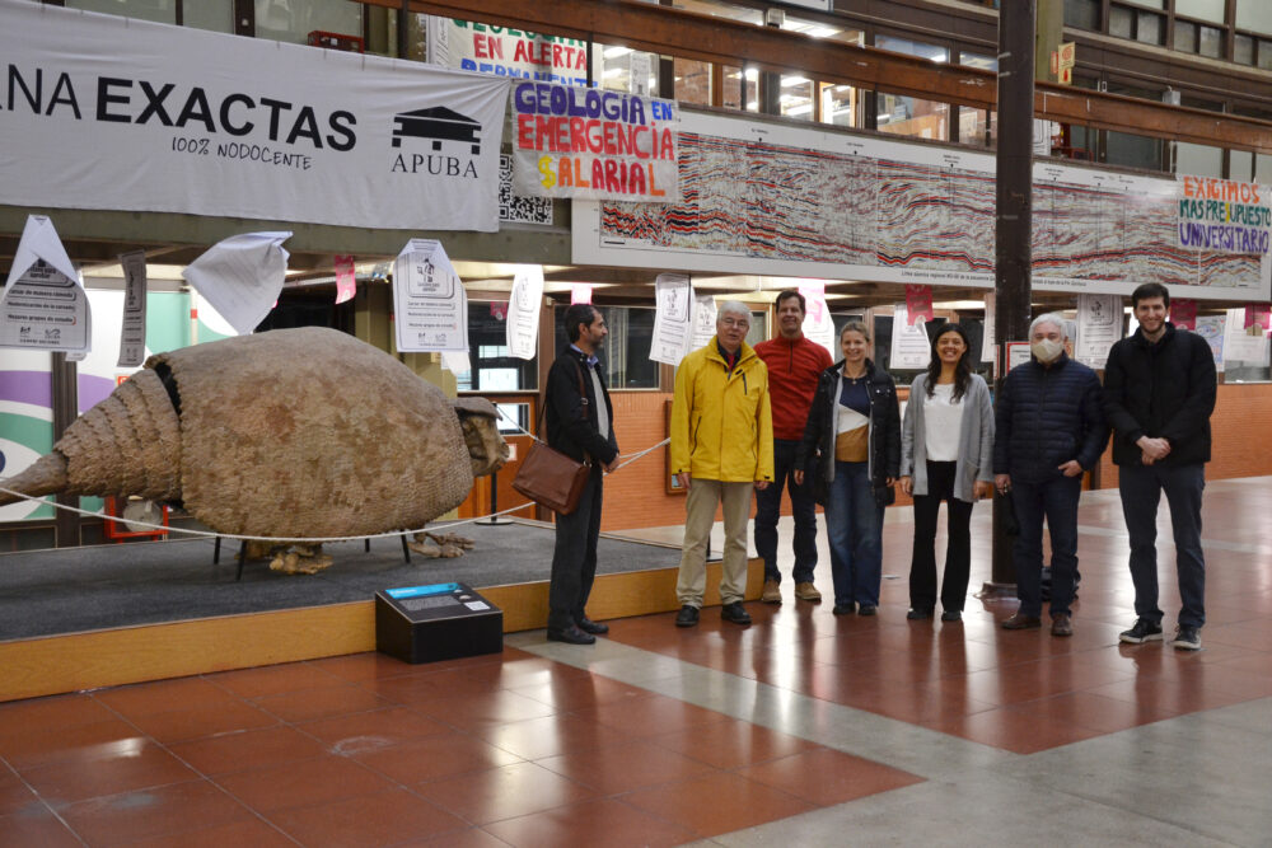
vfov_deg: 35.5
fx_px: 1325
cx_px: 636
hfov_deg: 51.3
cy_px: 424
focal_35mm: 38
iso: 800
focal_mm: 25
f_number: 4
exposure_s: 1/20
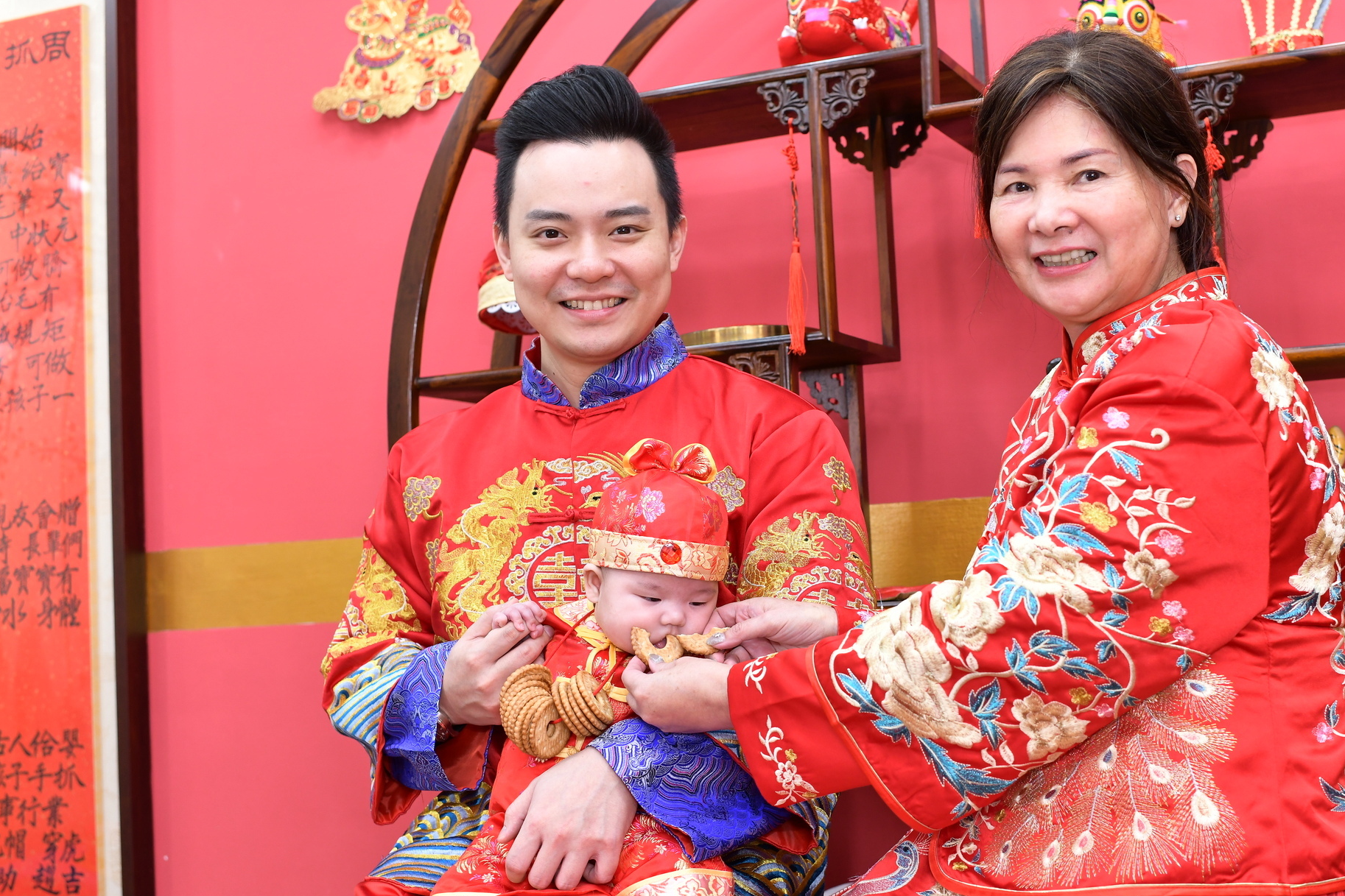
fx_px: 1718
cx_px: 807
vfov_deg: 29.2
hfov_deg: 42.5
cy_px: 494
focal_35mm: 46
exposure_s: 1/200
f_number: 4.5
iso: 800
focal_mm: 35
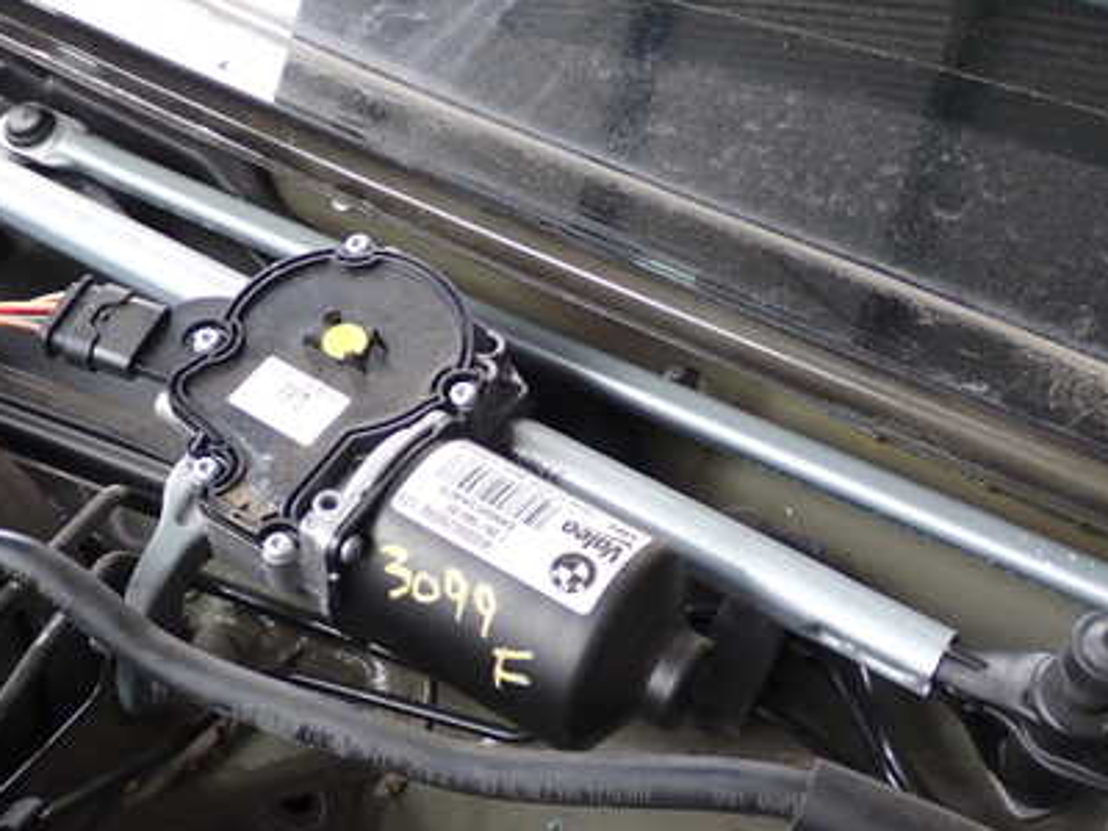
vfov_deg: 25.7
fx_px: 1824
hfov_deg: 33.6
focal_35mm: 57
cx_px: 418
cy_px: 418
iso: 200
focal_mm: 6.83
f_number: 2.7
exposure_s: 1/60
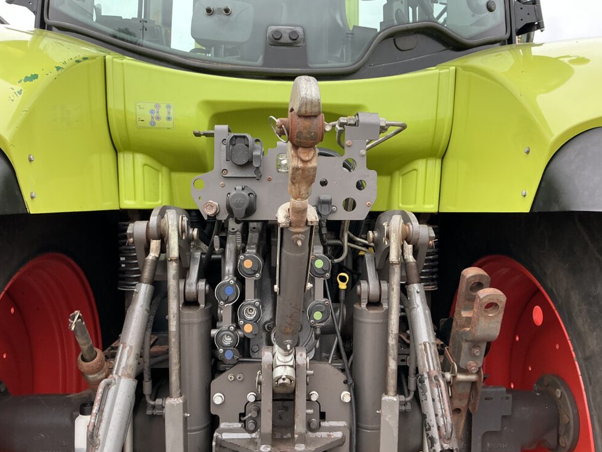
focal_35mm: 29
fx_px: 504
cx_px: 305
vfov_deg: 48.2
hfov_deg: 61.7
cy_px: 230
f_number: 1.8
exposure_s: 1/114
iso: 64
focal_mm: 3
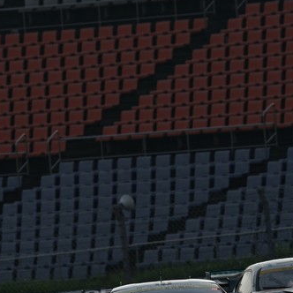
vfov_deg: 2.0
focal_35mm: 874
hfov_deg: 2.0
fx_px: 8370
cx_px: 79
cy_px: 192
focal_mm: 474
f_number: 8
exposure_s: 1/1250
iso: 200
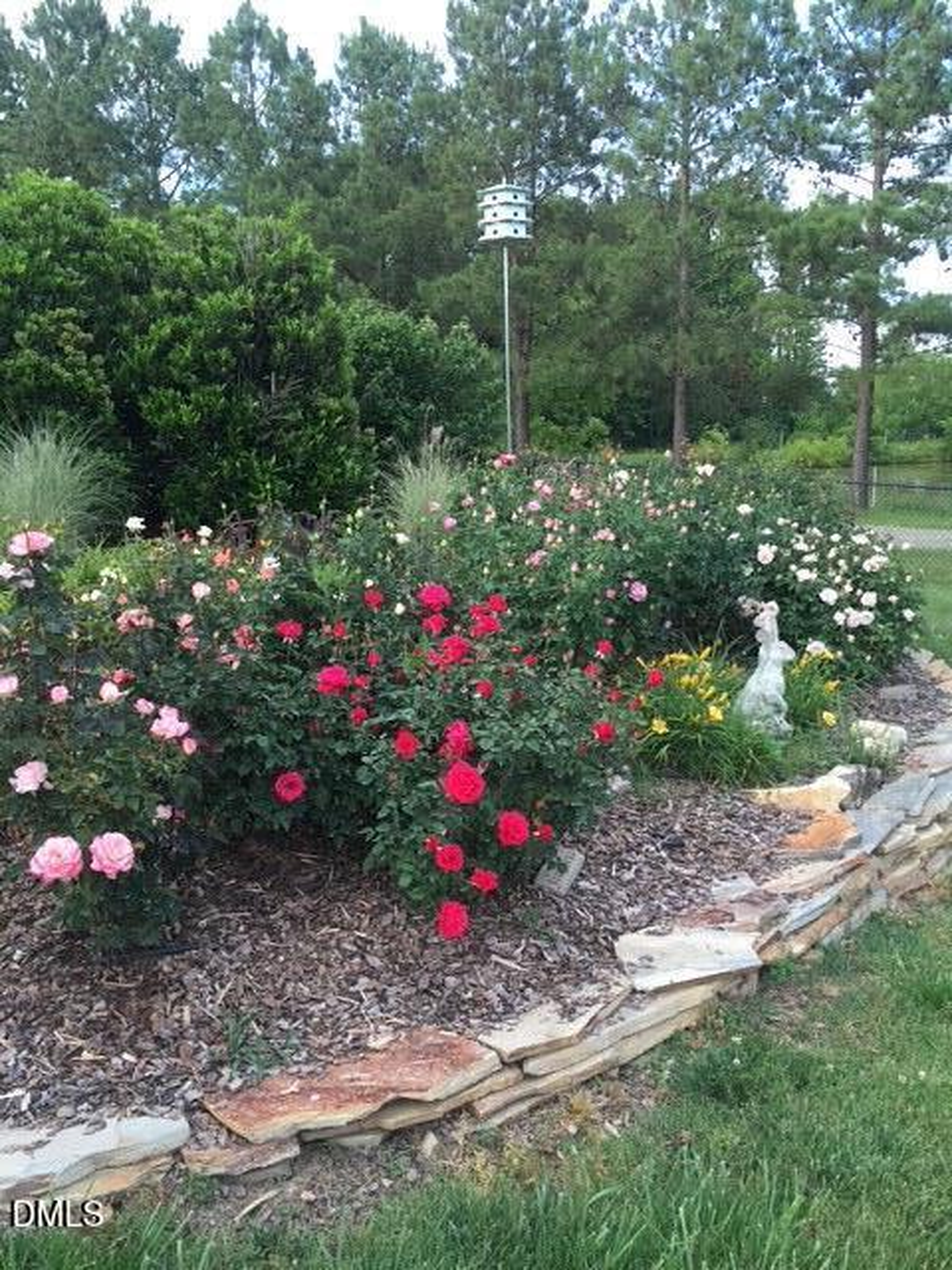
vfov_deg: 61.7
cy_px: 635
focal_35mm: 29
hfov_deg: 48.2
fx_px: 1063
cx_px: 476
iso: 50
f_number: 2.2
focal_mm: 4.15
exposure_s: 1/120
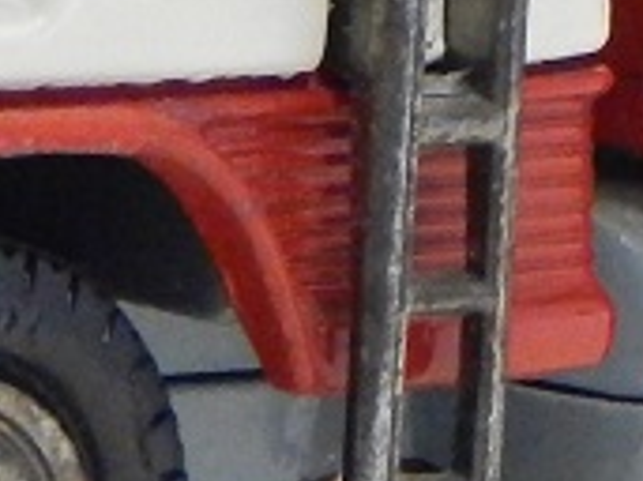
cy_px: -504
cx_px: 478
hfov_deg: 2.2
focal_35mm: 882
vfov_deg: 1.7
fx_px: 16372
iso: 800
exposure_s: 1/13
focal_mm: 23.4
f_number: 4.8
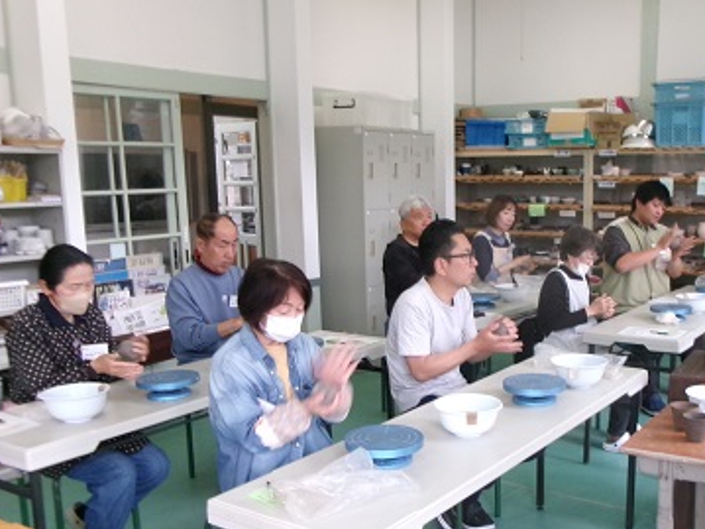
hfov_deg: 47.2
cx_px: 461
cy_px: 333
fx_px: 794
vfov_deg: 36.6
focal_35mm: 39
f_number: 3.9
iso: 284
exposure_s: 1/34
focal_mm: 5.1
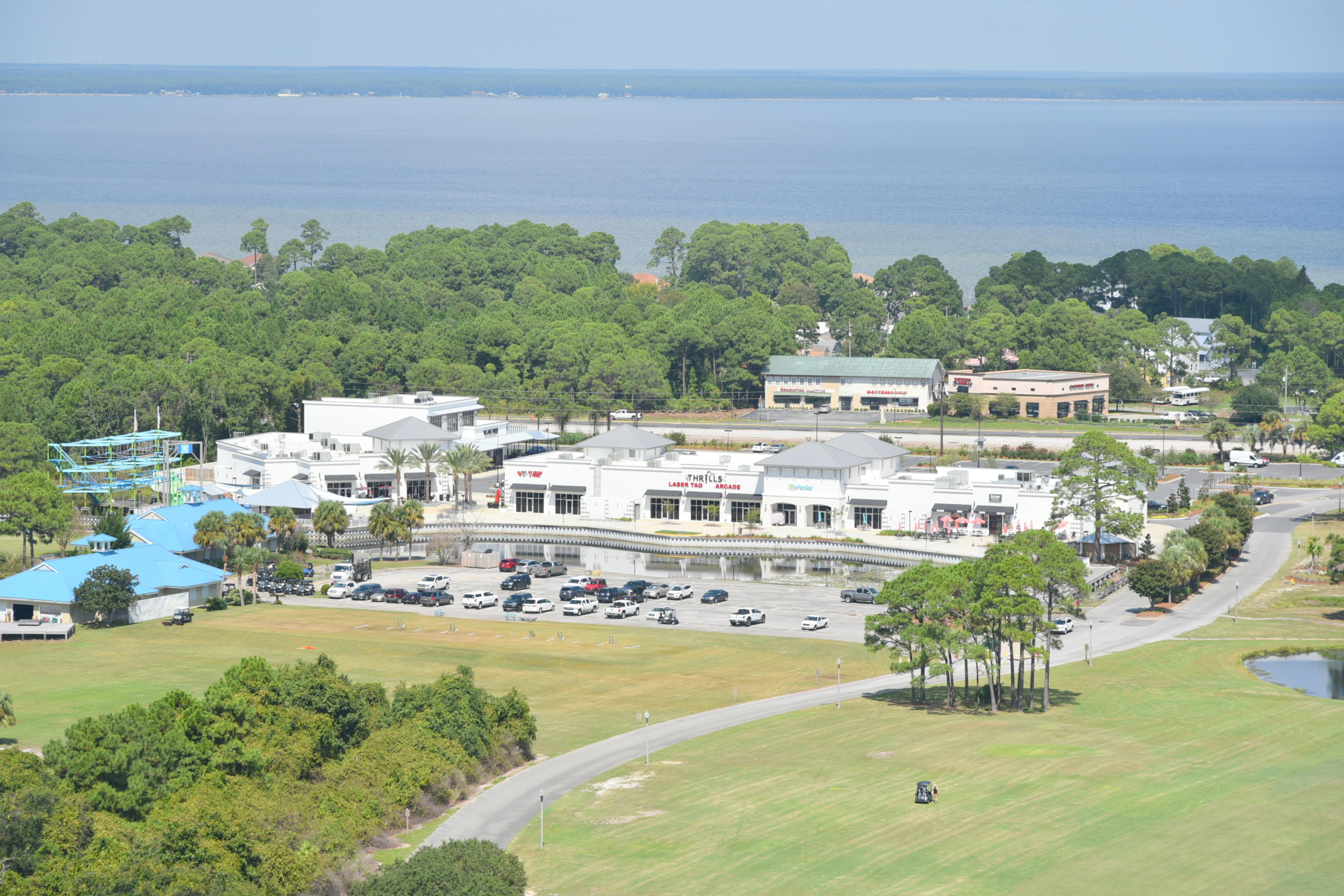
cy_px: 448
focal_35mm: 120
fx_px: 4480
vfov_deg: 11.4
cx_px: 672
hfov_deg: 17.1
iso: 200
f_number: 8
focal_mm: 120
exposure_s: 1/1000
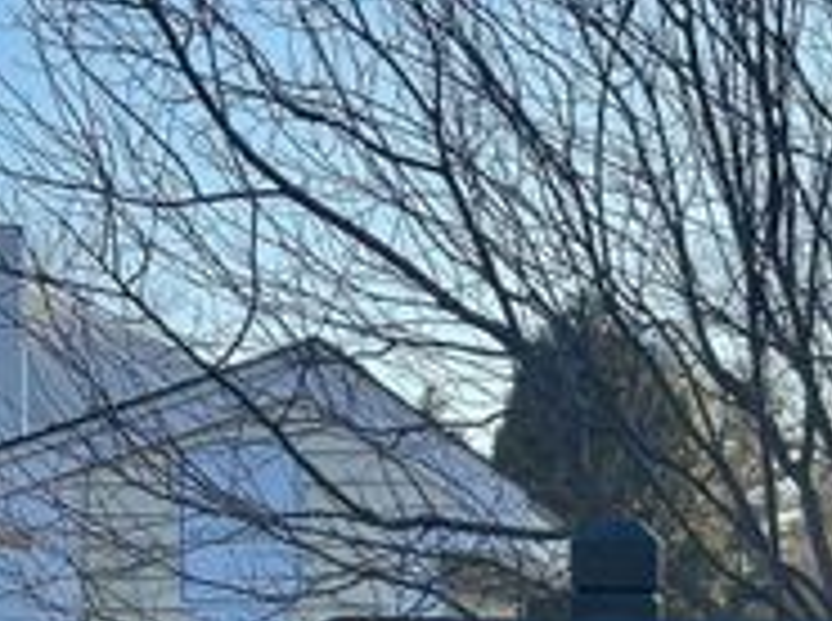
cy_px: 731
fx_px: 3118
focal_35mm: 130
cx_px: 976
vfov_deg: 11.2
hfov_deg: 14.7
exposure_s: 1/756
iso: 64
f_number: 1.78
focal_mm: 6.86
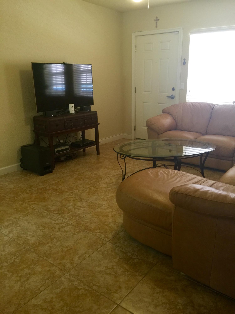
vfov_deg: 61.7
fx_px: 262
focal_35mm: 29
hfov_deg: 48.2
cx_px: 118
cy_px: 157
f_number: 2.2
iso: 80
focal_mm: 4.15
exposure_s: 1/15
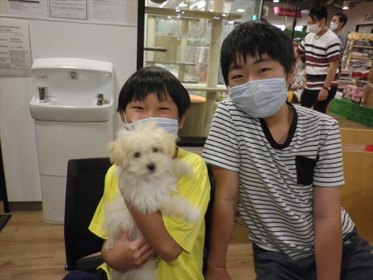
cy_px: 140
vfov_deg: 49.7
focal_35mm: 28
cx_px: 186
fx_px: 302
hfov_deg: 63.4
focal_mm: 5
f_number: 3.2
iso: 320
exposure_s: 1/50
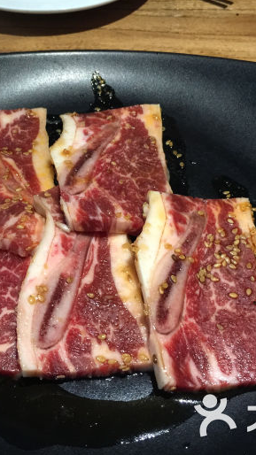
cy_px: 229
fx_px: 519
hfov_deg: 27.7
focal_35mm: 43
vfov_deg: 47.4
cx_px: 106
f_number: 2.2
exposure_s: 1/10
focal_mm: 4.15
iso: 125
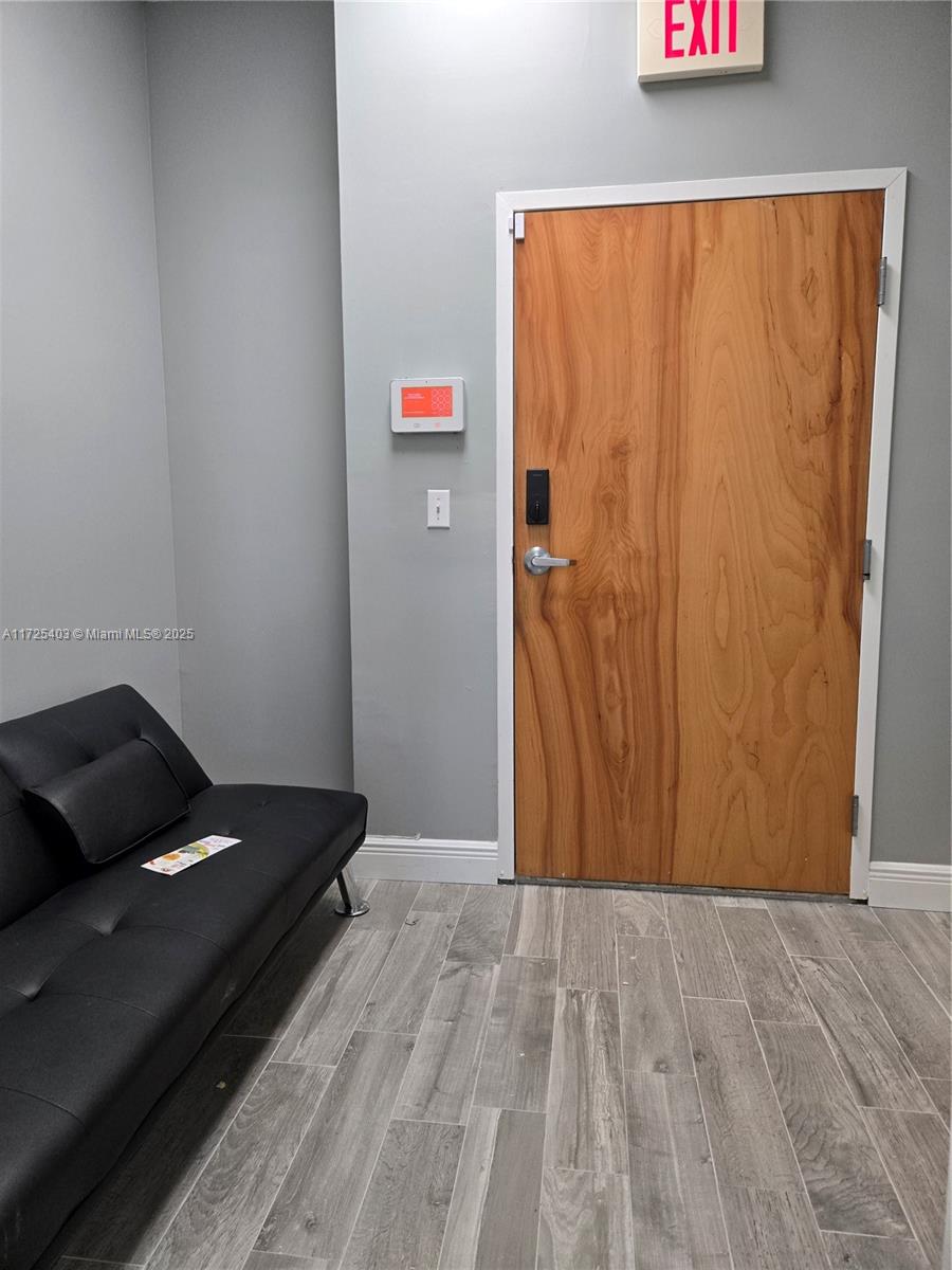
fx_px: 843
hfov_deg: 58.9
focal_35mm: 23
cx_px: 476
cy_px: 635
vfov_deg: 73.9
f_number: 1.8
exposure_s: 1/120
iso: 200
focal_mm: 5.4
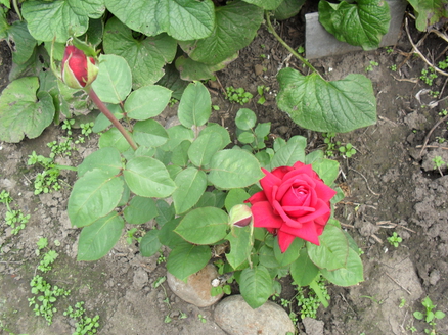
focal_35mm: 36
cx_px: 227
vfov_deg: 39.6
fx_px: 466
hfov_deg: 51.4
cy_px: 164
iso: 100
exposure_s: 1/180
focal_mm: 6.3
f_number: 3.2
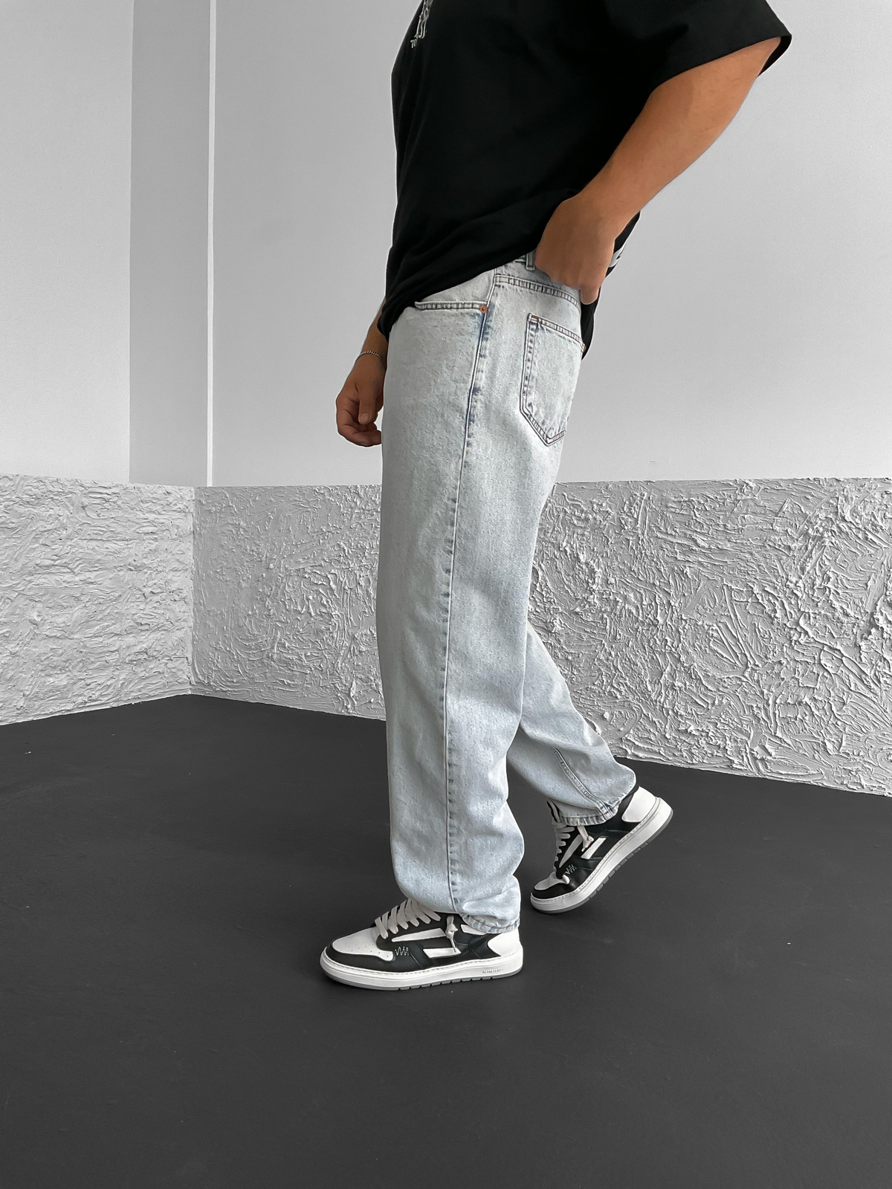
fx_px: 996
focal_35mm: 29
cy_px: 594
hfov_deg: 48.2
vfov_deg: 61.7
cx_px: 446
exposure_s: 1/120
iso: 50
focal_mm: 3
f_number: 1.8
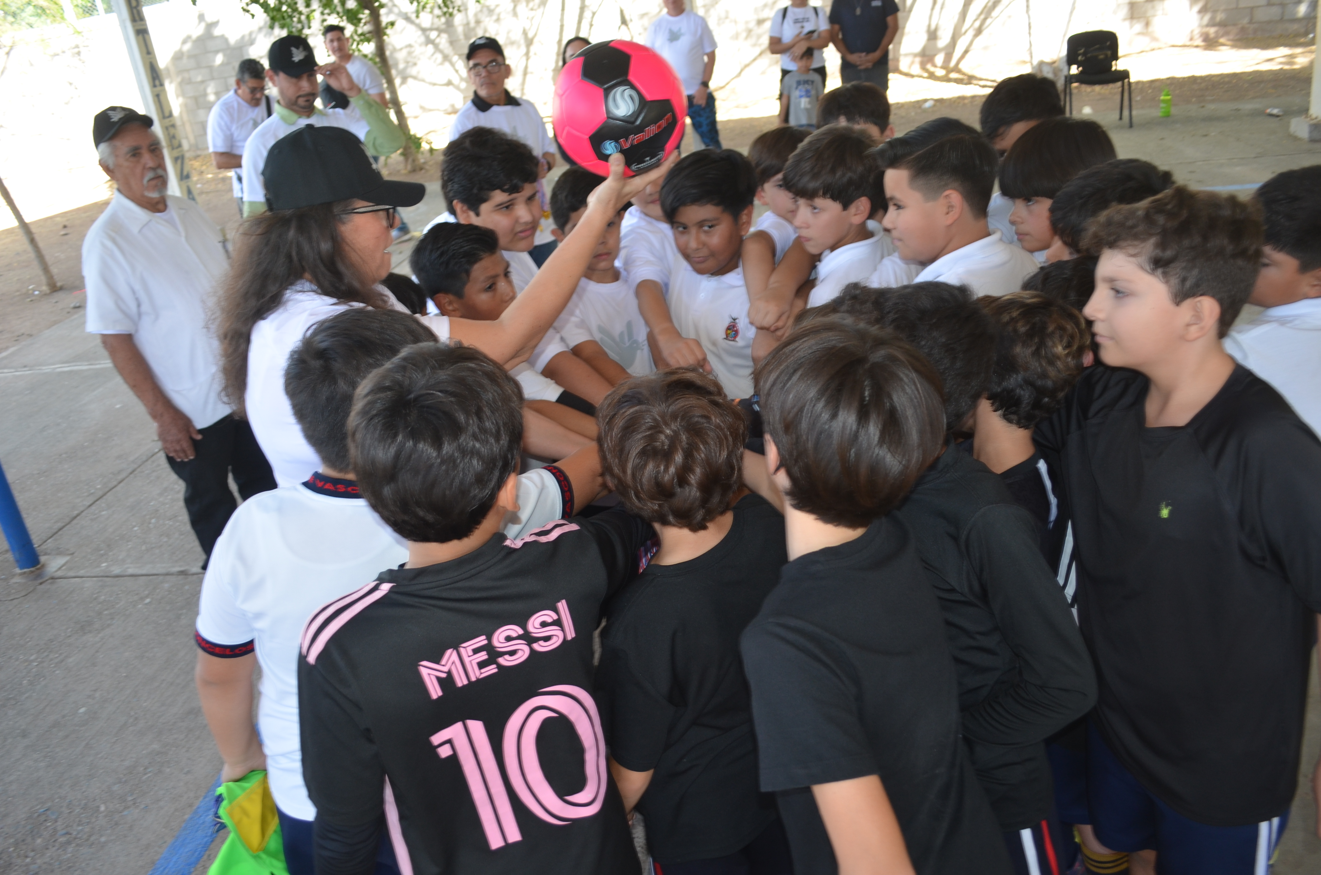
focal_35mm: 27
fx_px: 989
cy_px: 438
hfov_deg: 67.5
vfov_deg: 47.7
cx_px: 660
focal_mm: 18
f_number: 3.5
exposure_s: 1/125
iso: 250
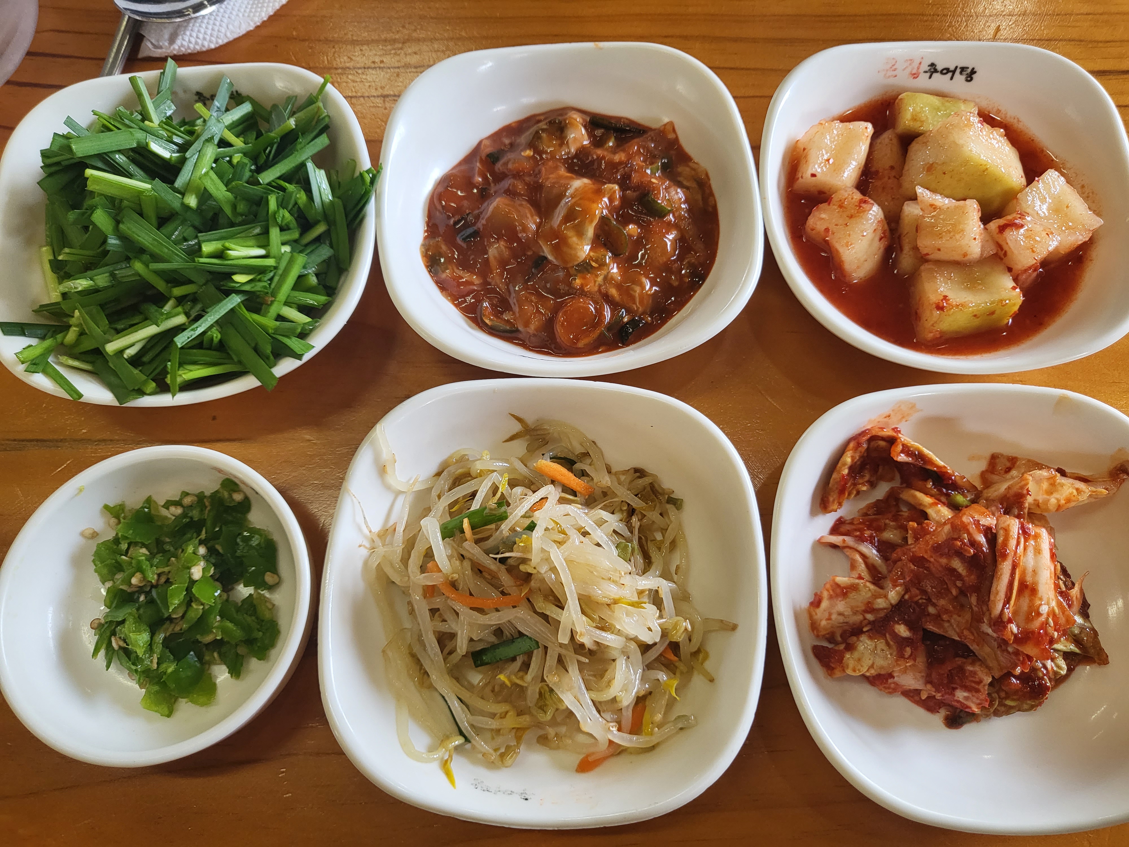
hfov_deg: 67.3
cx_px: 564
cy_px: 424
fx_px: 848
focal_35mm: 26
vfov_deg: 53.1
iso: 250
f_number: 1.8
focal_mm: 4.25
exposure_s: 1/120
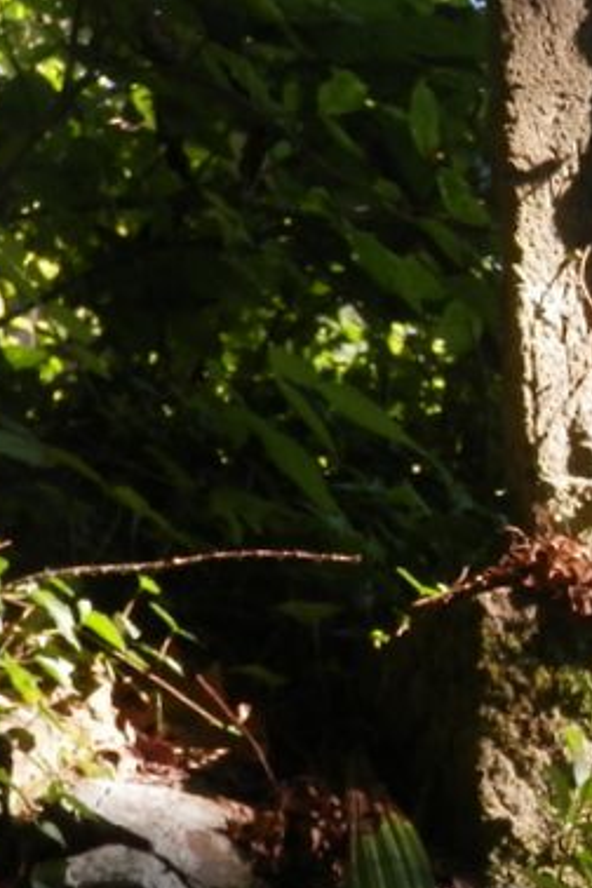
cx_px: 529
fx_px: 3256
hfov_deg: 10.3
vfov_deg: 15.5
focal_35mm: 132
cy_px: 250
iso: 125
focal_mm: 10.8
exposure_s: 1/100
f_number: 4.2
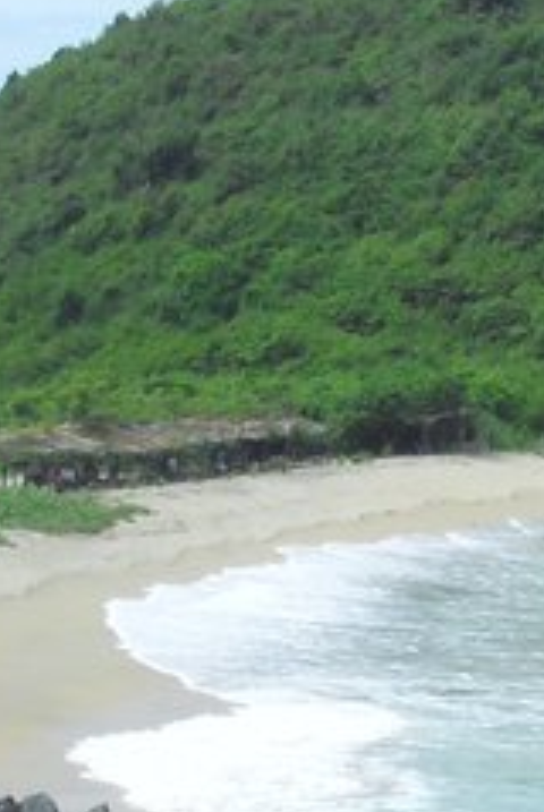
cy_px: 618
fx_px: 3819
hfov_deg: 8.1
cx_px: 609
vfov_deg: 12.1
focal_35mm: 169
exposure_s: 1/250
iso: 100
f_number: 8
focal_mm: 6.2
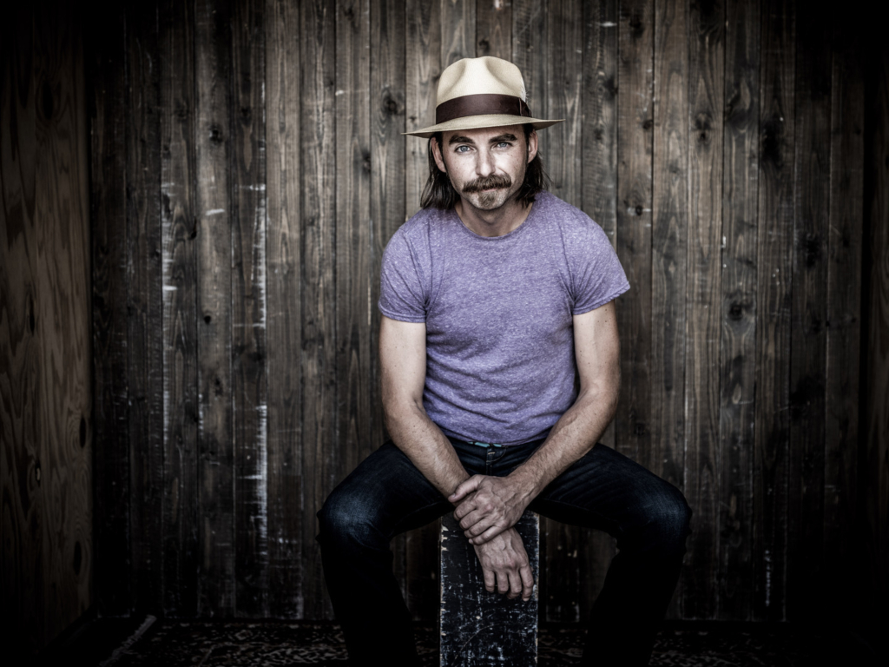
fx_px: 1181
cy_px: 334
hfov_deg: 41.2
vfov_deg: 31.5
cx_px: 444
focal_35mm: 46
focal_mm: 58.6
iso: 320
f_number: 4
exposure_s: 1/125
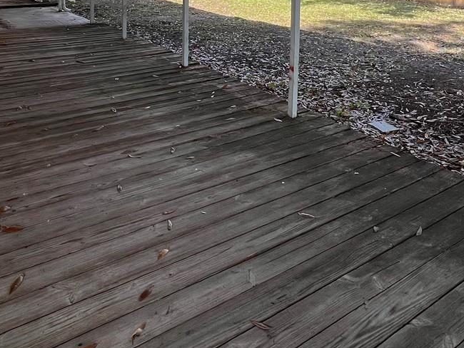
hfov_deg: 56.7
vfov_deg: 38.0
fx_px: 429
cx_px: 257
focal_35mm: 32
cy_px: -20
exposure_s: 1/453
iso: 32
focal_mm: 1.57
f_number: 1.8
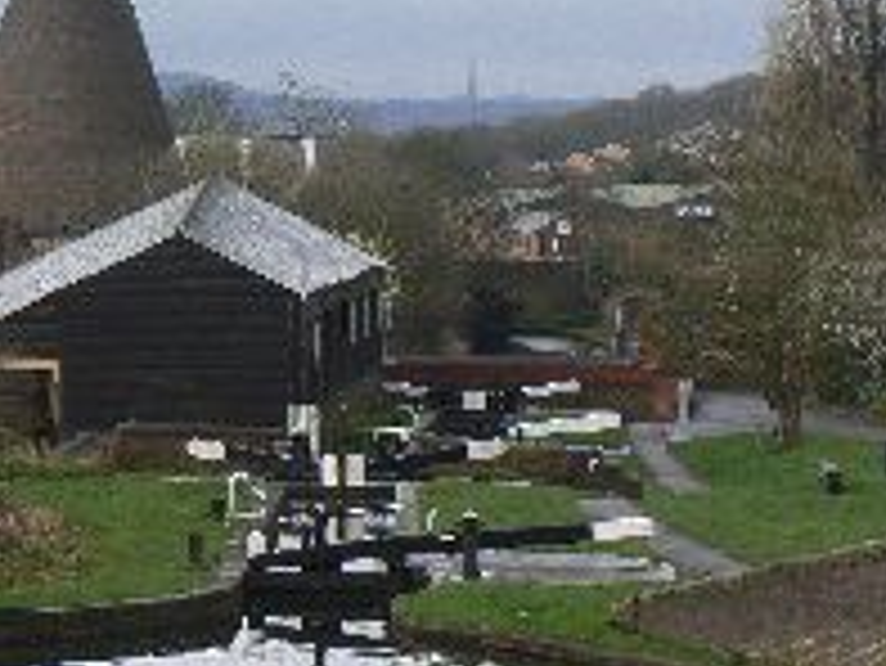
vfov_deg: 6.9
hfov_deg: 9.2
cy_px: 198
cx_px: 153
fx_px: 5481
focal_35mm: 214
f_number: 5.6
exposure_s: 1/200
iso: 80
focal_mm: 19.5
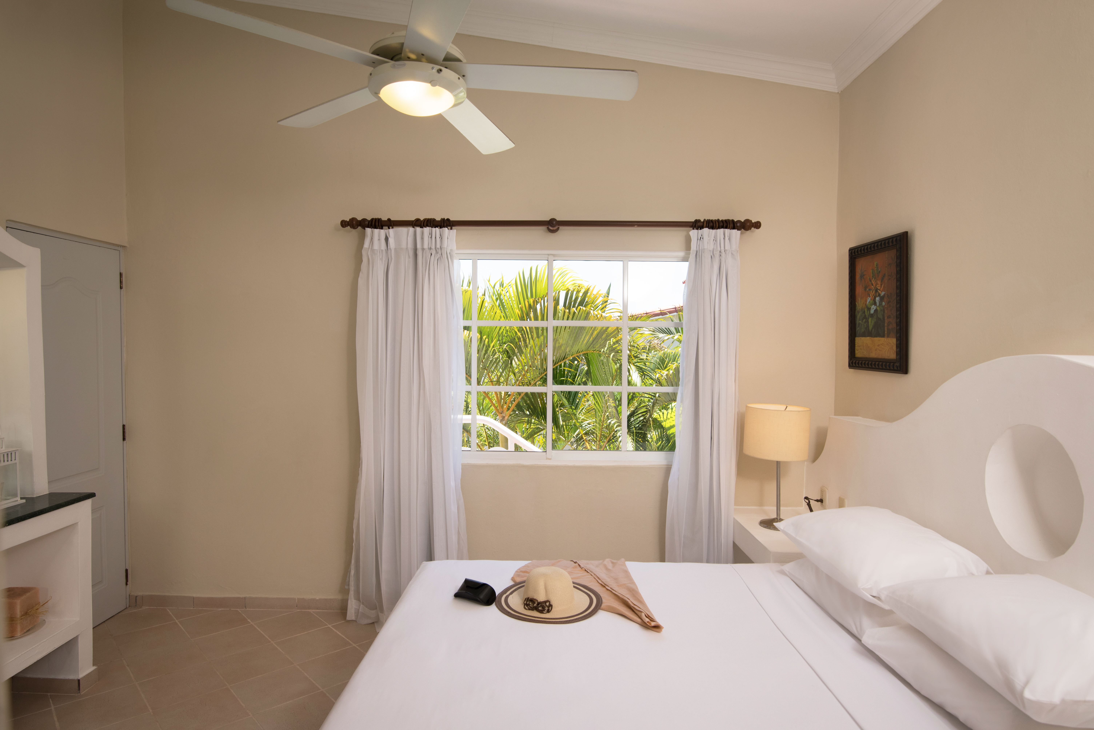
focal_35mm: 22
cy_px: 365
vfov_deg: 57.3
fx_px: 669
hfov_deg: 78.6
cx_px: 547
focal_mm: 22
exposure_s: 1/60
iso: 500
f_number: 8
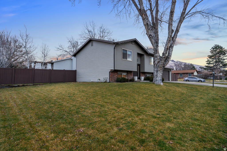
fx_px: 120
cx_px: 114
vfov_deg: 64.6
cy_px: 76
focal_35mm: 19
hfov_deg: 86.9
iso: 500
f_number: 10
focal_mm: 19
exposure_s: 1/10
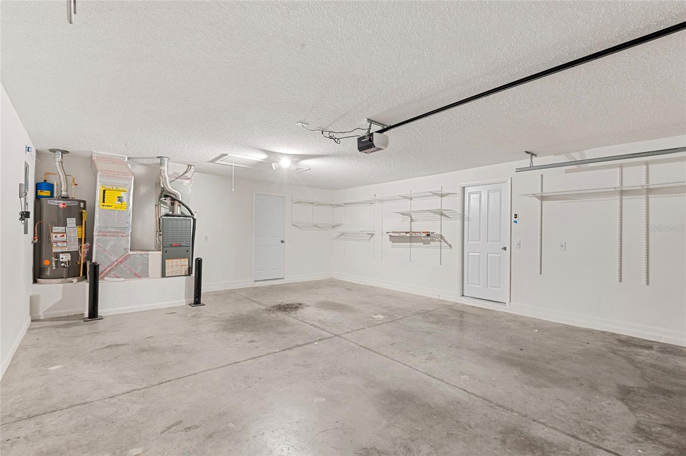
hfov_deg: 96.8
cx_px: 343
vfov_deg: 73.6
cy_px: 228
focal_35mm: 16
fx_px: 305
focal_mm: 16
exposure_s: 15
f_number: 10
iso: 100
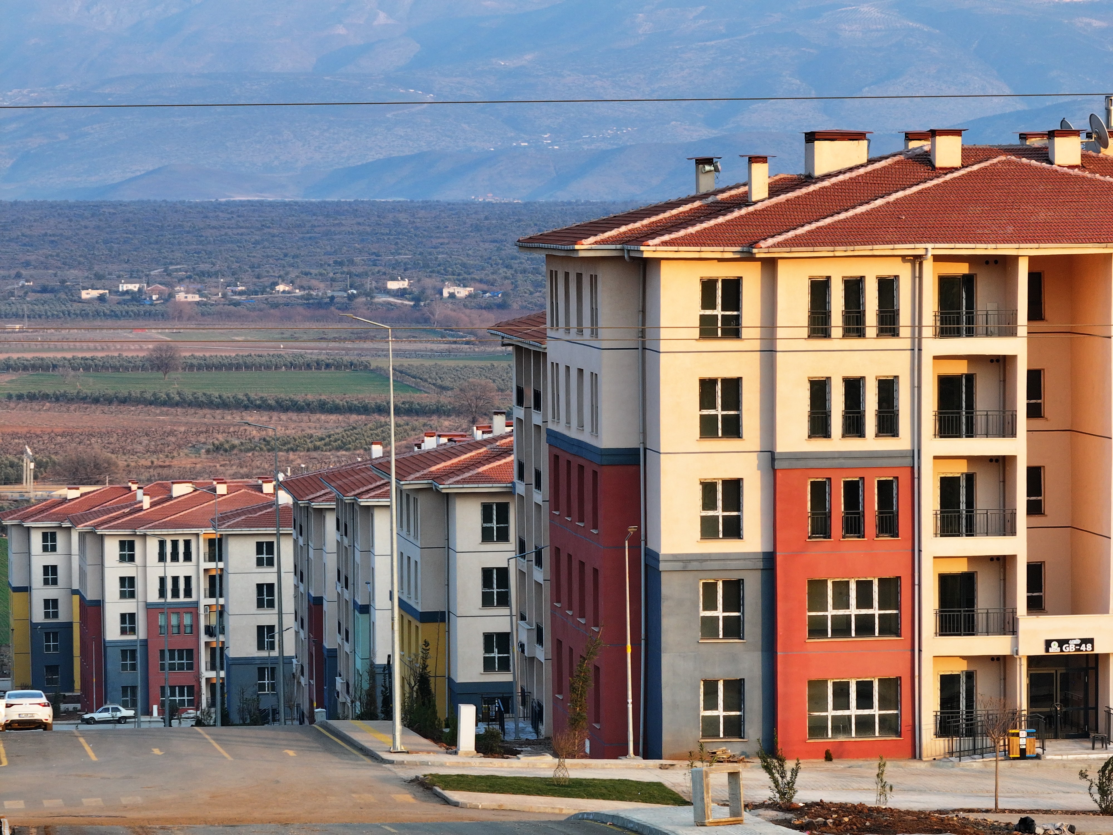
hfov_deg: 11.9
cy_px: 418
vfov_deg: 8.9
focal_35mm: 166
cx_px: 556
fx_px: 5337
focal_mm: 30.71
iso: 100
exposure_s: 1/120
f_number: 3.4
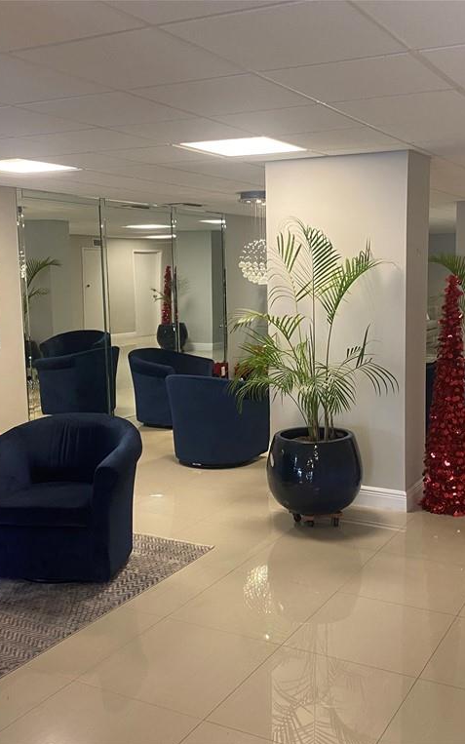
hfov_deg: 34.2
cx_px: 297
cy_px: 373
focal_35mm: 37
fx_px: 750
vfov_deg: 52.7
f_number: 1.8
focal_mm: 4.25
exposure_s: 1/60
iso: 160
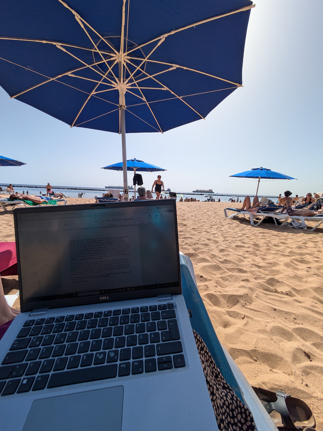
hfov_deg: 85.7
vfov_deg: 102.1
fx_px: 174
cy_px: 216
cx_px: 162
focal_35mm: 14
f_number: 2.2
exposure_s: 1/2092
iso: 50
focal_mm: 1.83
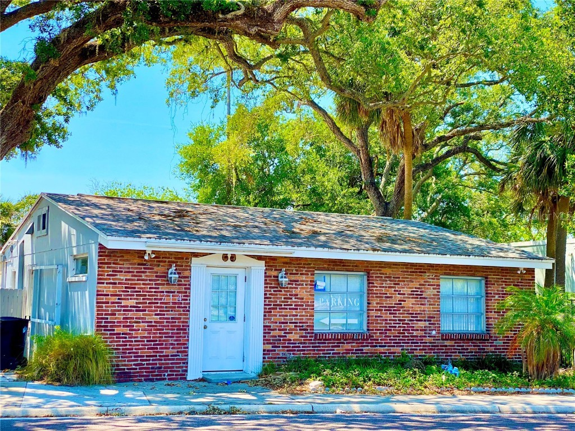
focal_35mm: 52
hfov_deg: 36.8
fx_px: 864
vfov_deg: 28.0
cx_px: 288
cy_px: 216
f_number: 2
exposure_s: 1/648
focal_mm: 6
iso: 20
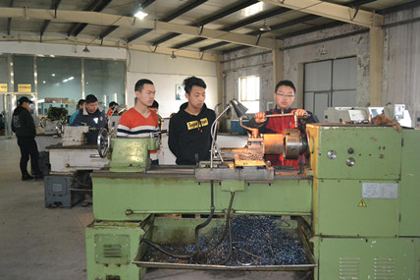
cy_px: 140
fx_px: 385
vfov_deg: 39.9
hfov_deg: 57.2
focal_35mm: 33
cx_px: 210
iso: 3200
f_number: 4
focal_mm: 22
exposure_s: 1/60
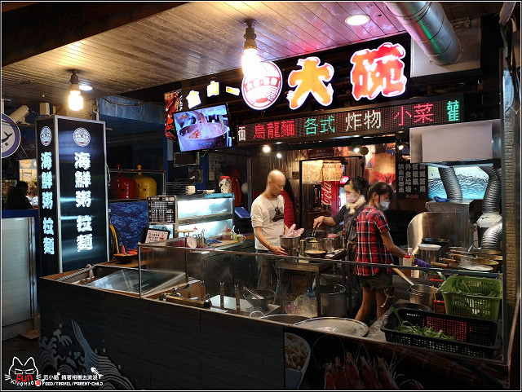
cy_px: 196
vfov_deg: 51.4
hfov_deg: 65.3
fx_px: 407
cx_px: 261
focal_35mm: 27
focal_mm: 3.95
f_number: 1.8
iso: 400
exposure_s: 1/120
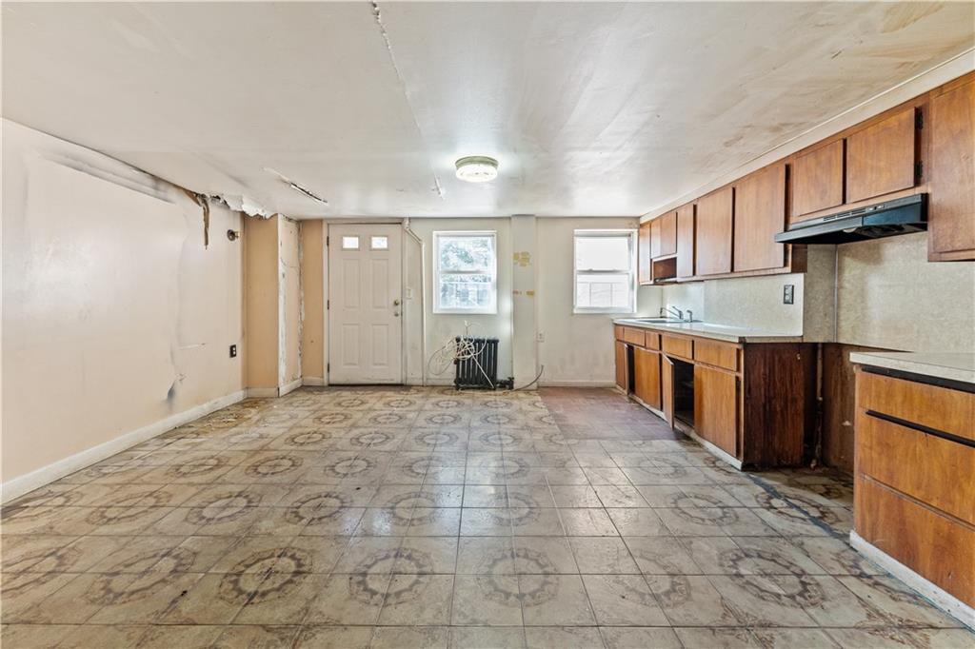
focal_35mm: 14
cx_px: 488
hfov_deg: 104.3
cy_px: 324
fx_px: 379
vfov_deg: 81.2
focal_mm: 14
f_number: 4
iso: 800
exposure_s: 1/20
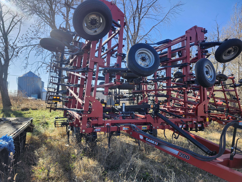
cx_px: 121
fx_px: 161
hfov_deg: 73.9
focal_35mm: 23
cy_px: 91
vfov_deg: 58.9
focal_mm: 5.54
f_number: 1.8
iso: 25
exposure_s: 1/696
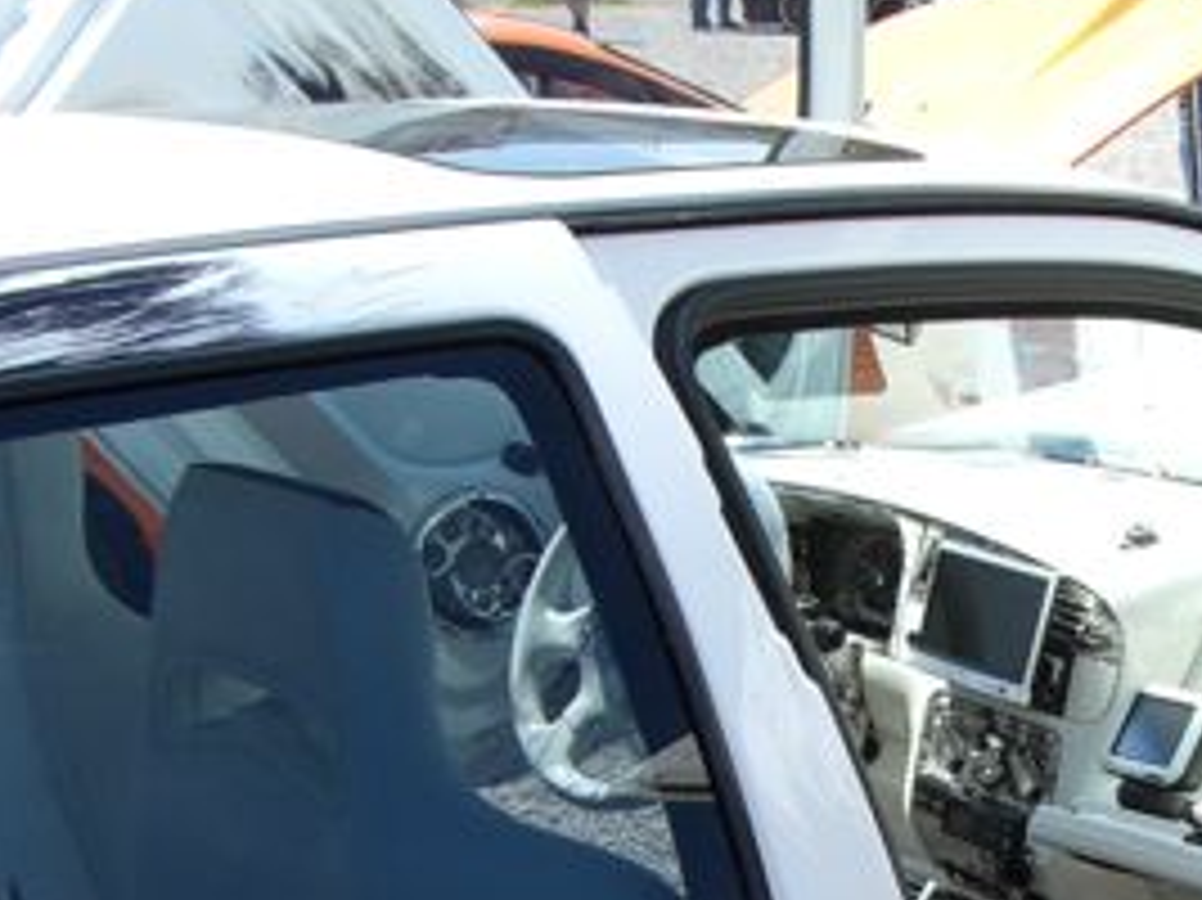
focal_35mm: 91
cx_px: 1107
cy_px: 1017
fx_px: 3158
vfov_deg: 15.7
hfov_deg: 21.0
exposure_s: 1/320
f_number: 4.3
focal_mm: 6.2
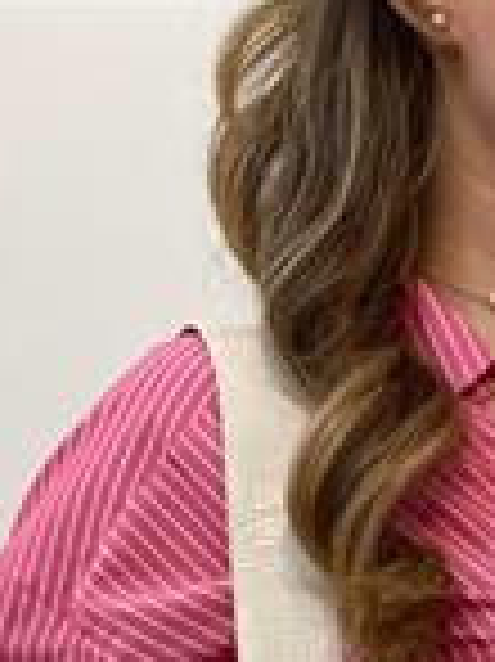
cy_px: 925
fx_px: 2788
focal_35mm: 146
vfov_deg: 13.0
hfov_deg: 10.0
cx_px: 540
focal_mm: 6
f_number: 2
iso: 80
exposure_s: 1/122
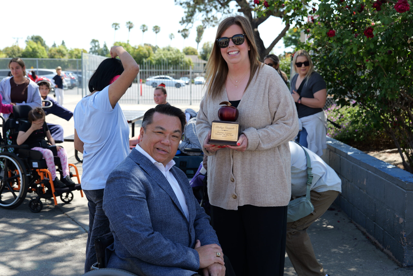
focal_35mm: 43
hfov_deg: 45.4
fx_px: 493
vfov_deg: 31.2
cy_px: 138
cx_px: 206
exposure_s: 1/160
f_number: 5
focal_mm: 43
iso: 100
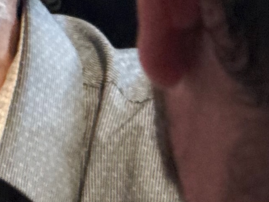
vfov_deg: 2.0
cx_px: -446
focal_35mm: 751
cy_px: 130
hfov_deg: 2.6
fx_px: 5836
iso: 640
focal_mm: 15.66
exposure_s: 1/15
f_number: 2.8
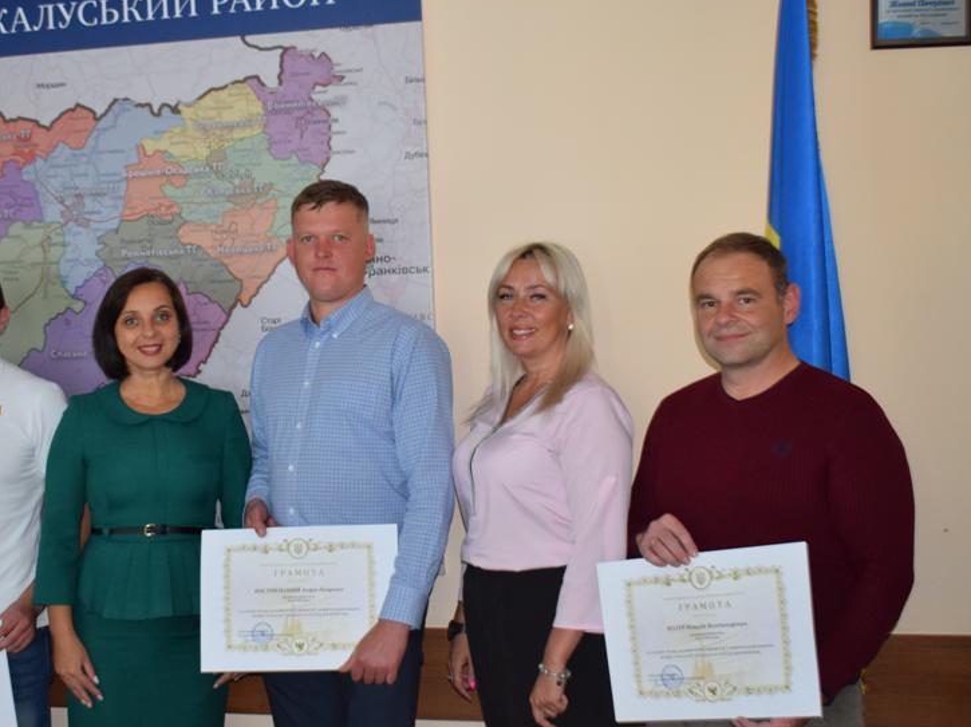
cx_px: 320
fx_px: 1486
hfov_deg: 35.8
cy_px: 381
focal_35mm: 53
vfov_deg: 27.5
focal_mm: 26
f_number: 4.5
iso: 800
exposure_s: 1/80
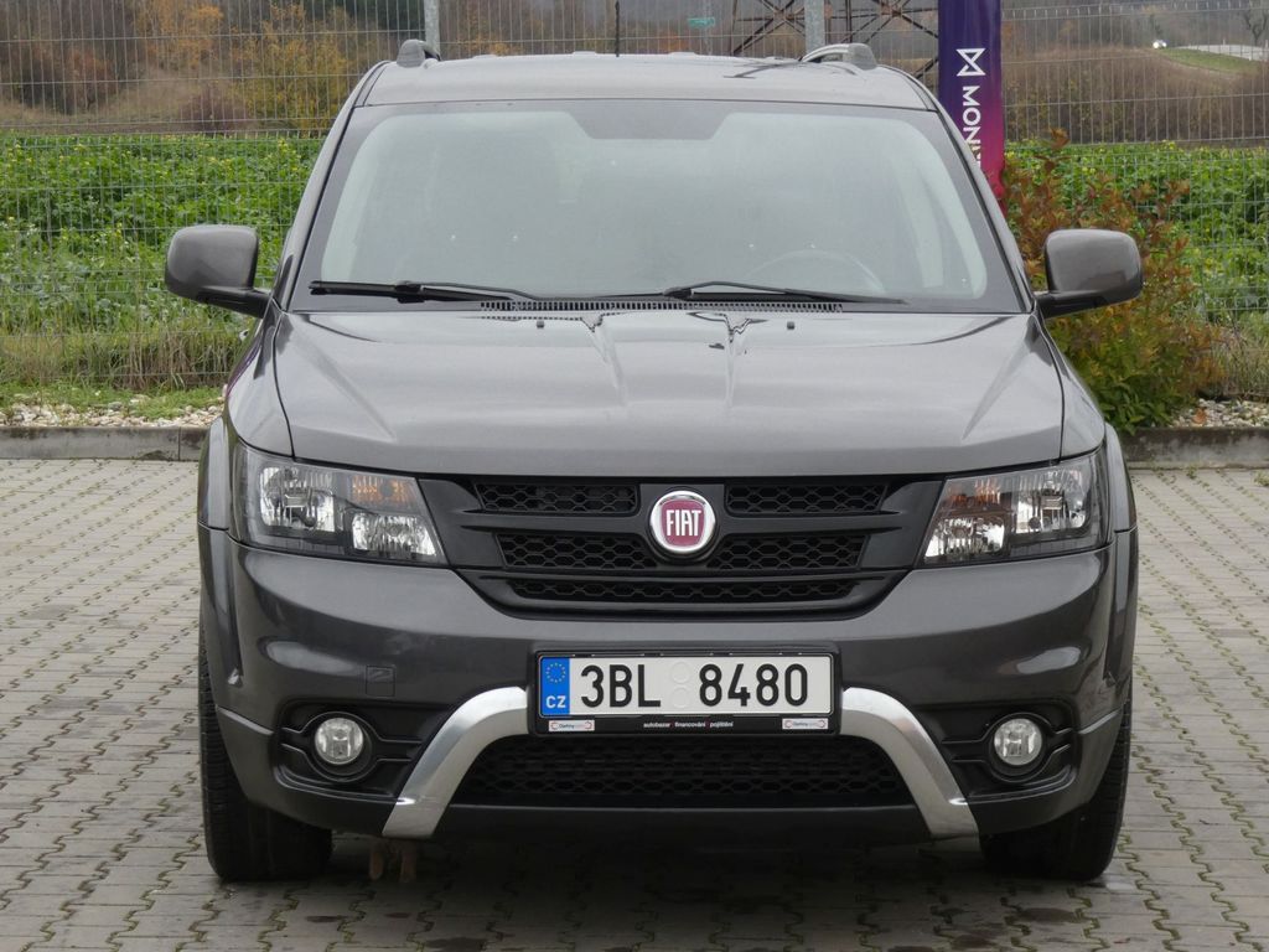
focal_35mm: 107
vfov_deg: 13.8
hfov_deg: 18.4
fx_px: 3923
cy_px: 476
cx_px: 634
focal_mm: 19.2
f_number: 5.6
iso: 200
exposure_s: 1/80
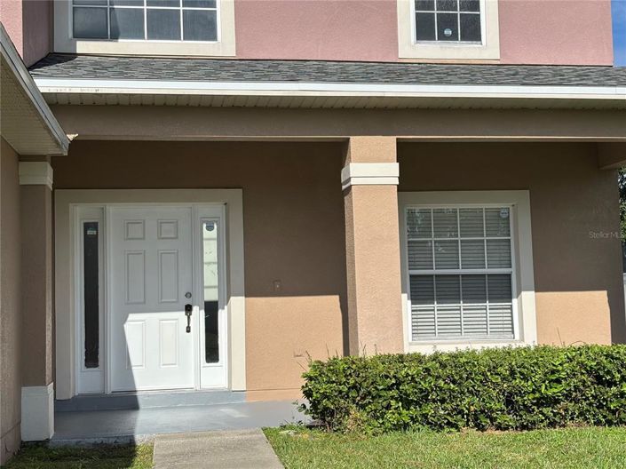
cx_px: 313
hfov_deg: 36.8
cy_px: 234
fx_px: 940
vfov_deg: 28.0
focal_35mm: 52
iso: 32
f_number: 1.6
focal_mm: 5.96
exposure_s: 1/3663
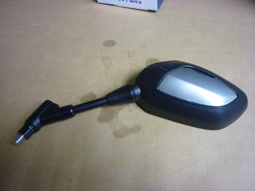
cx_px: 128
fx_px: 243
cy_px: 96
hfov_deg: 55.4
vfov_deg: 42.9
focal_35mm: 33
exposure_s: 1/13
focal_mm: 5.5
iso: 400
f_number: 2.8
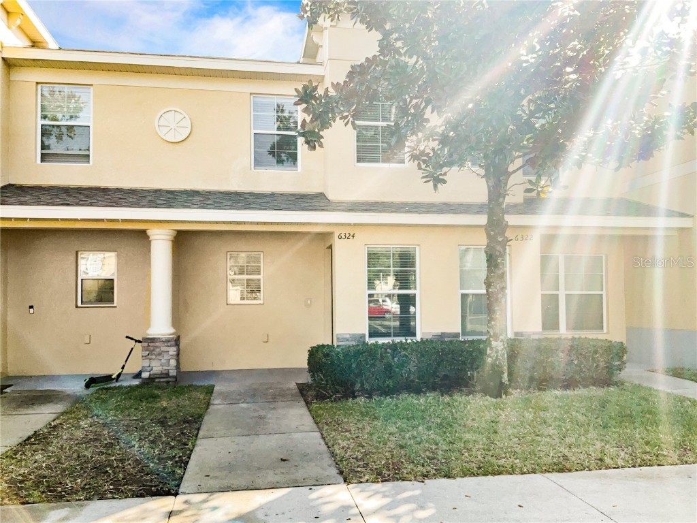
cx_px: 348
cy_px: 262
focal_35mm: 29
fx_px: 584
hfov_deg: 61.7
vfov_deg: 48.2
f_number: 1.8
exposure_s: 1/570
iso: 16
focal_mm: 3
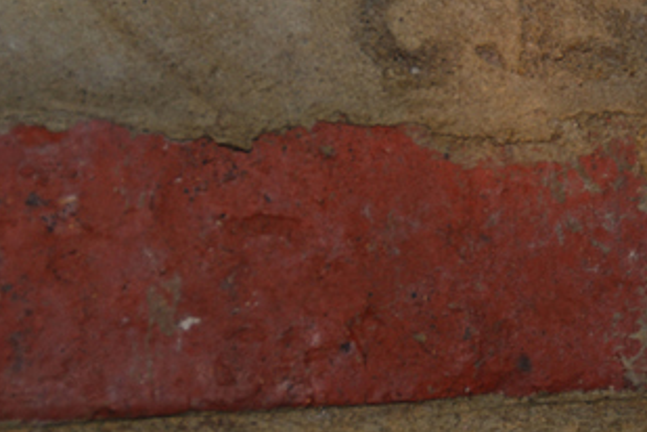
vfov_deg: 3.8
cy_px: 69
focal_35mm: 357
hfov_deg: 5.8
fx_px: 6418
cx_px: 570
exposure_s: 1/60
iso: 100
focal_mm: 105
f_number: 5.6
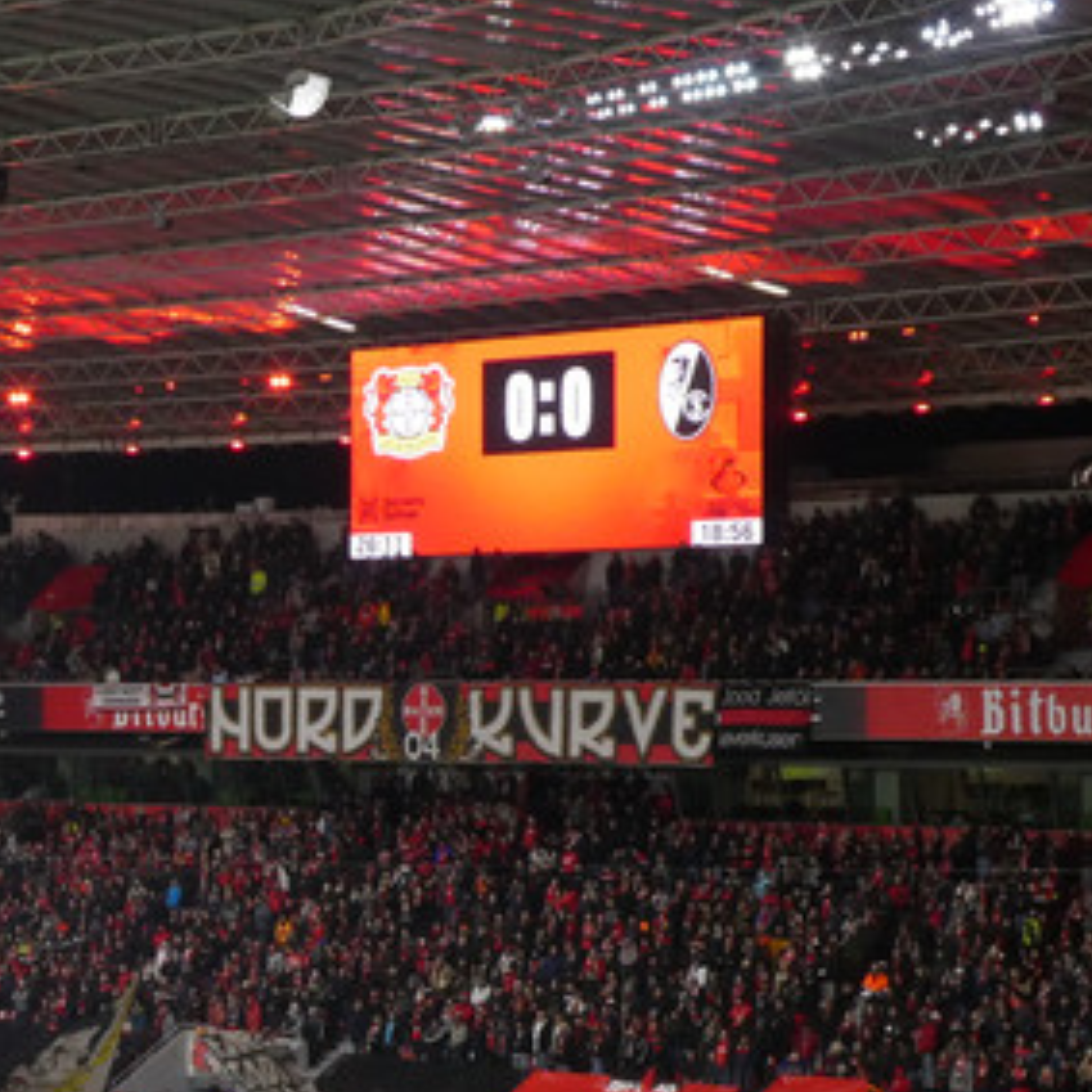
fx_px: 3569
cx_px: 85
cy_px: 806
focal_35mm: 100
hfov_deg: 17.1
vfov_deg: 17.3
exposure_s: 1/80
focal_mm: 9
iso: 400
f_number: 4.1
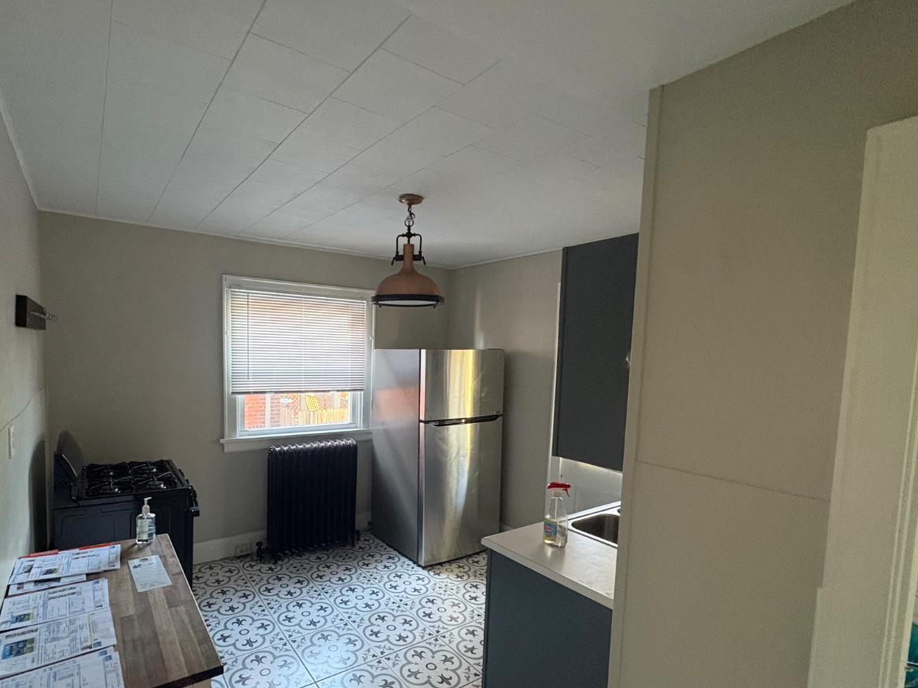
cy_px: 388
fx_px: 477
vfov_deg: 71.3
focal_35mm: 18
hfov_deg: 86.9
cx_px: 377
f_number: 2.2
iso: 500
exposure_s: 1/60
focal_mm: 2.22
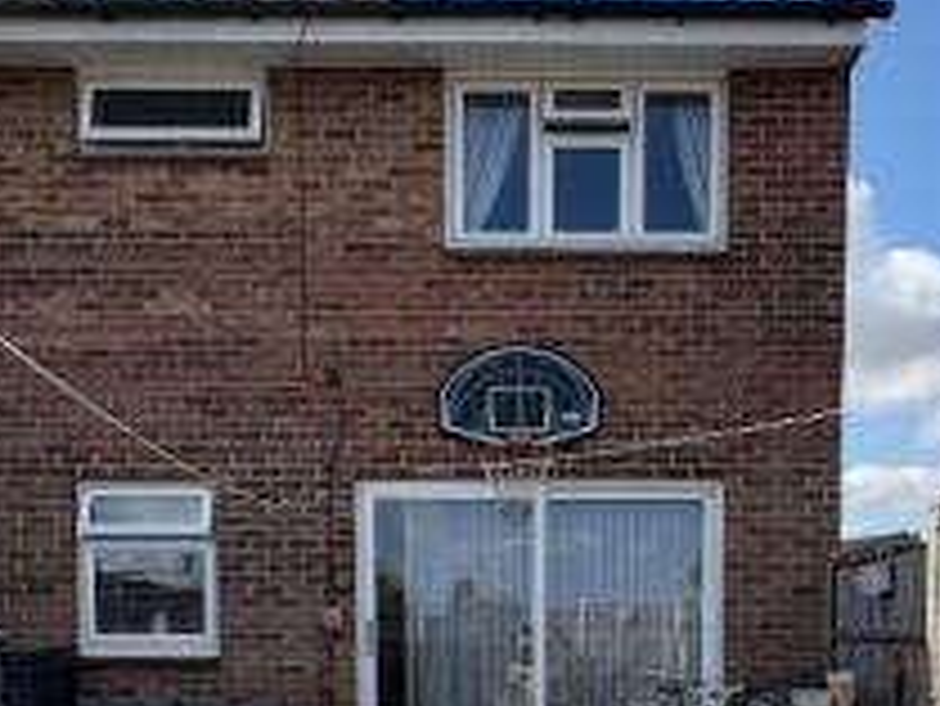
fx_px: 1060
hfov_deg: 47.6
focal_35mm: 39
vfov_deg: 33.7
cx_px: 555
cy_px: 704
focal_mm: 2.22
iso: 50
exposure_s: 1/1323
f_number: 2.2
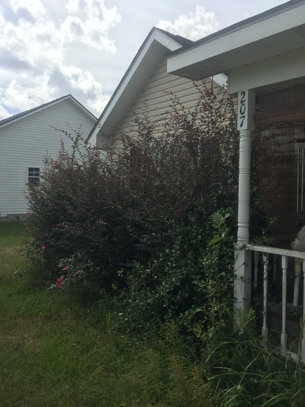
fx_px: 341
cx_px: 152
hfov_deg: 48.2
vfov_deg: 61.7
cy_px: 204
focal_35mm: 29
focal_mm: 4.15
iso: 32
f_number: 2.2
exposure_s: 1/2083
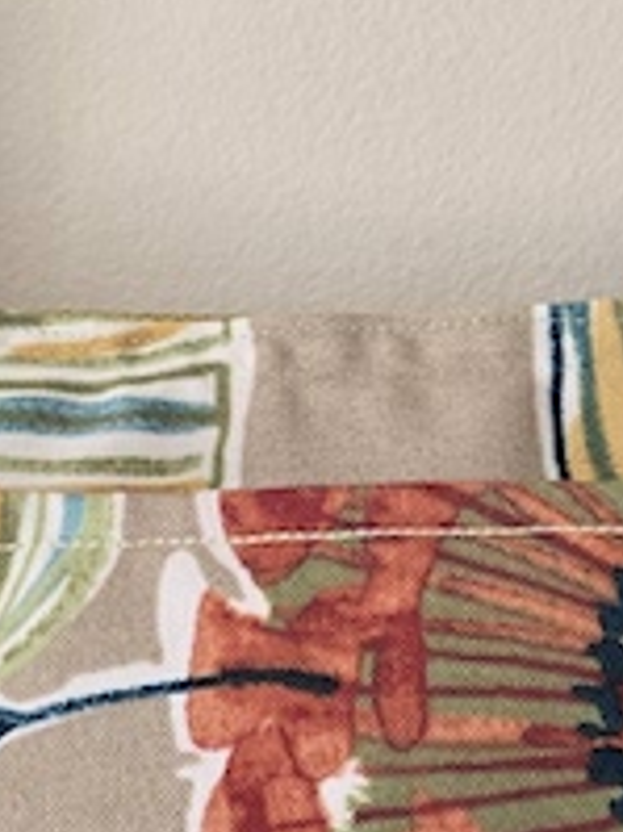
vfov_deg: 18.2
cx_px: 176
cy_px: 483
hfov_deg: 13.7
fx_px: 2594
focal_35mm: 108
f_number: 1.8
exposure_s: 1/180
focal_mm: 5.4
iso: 200
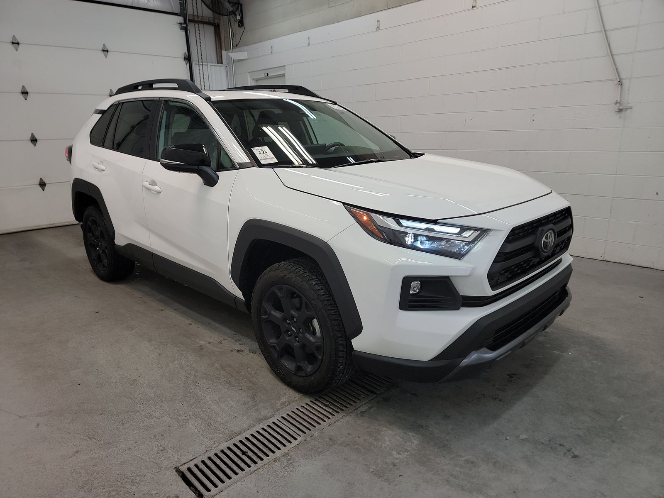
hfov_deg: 71.6
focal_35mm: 24
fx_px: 460
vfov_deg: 56.8
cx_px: 332
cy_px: 249
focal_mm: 6.7
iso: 72
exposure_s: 1/59
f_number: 1.8
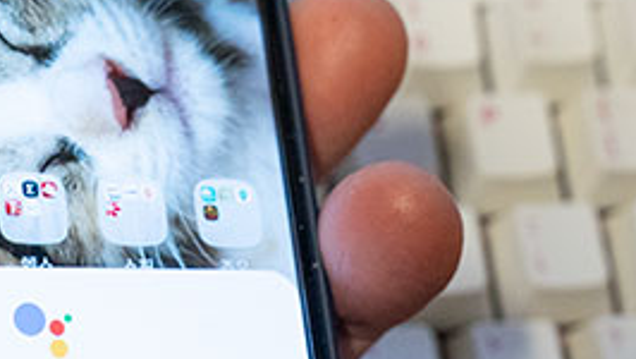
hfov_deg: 20.4
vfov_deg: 11.9
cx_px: 41
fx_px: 1721
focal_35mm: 102
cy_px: 178
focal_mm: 37
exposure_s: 1/125
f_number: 5.6
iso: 1000
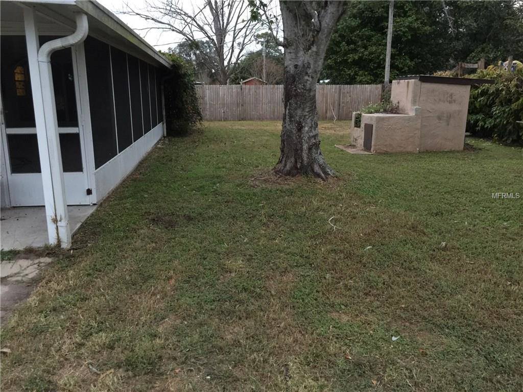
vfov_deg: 48.2
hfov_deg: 61.7
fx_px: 438
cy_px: 196
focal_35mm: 29
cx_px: 262
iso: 80
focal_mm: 4.15
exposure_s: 1/4
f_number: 2.2
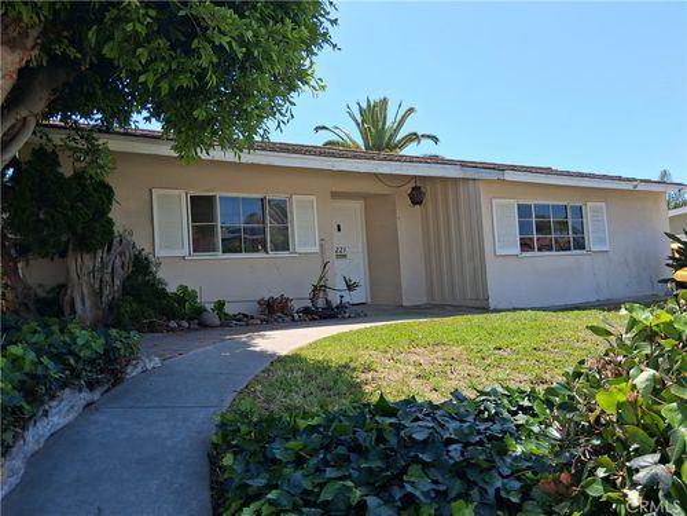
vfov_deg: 53.1
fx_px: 516
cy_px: 258
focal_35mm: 26
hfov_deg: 67.3
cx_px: 344
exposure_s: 1/489
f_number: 1.8
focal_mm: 3.98
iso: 25
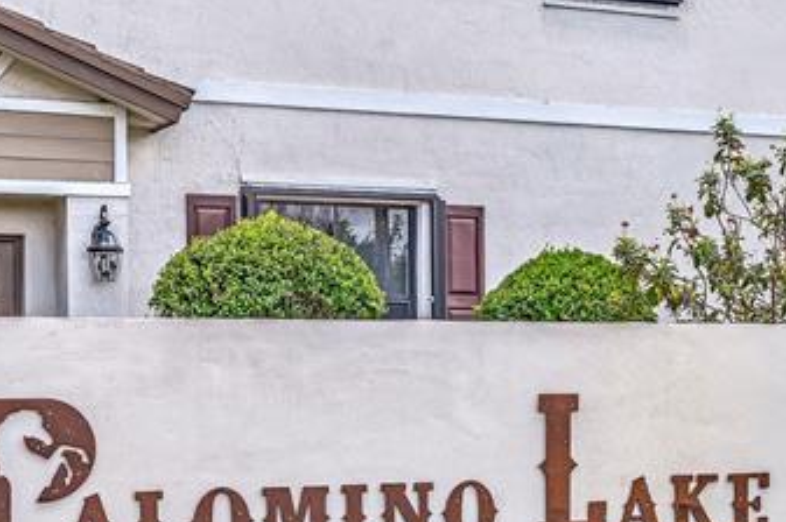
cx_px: 359
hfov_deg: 26.7
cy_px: 390
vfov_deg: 17.8
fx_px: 1658
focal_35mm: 76
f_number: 8
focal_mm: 32
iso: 200
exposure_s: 1/320
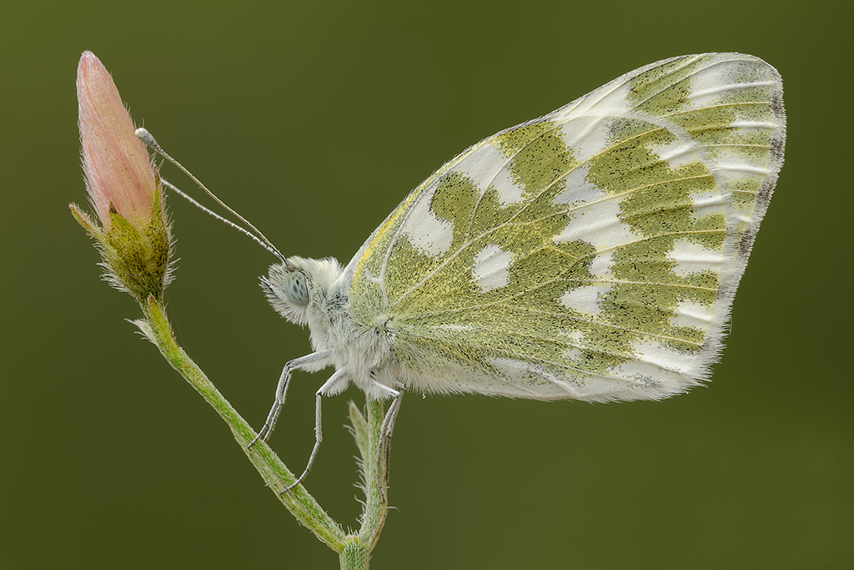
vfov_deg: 5.1
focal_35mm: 270
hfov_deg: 7.6
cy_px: 285
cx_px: 427
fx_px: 6405
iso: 100
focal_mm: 180
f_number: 13
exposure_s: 1/4
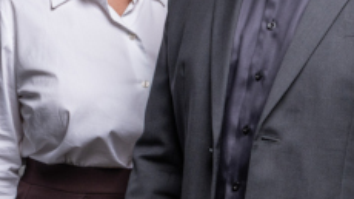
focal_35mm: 123
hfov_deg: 16.9
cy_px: 136
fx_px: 1154
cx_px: 389
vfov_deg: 9.8
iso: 640
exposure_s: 1/160
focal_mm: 30
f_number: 6.3
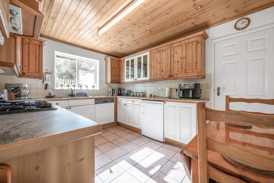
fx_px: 107
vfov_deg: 81.3
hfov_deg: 104.2
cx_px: 137
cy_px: 92
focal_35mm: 14
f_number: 9
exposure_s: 1/30
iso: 100
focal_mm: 14
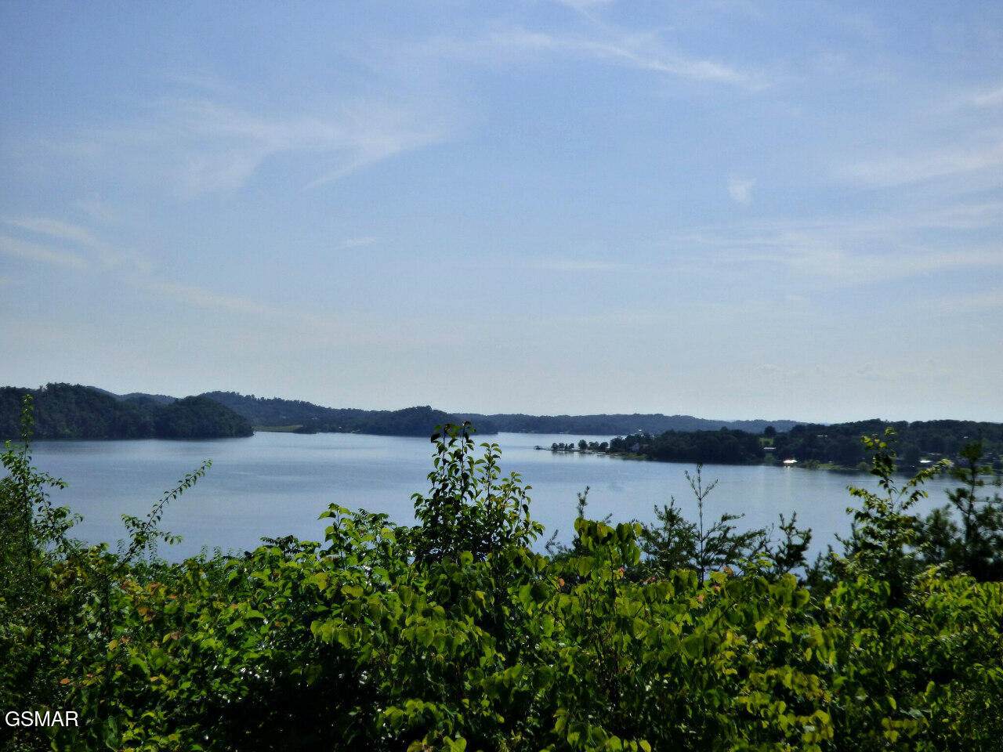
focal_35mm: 43
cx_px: 502
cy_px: 376
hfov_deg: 43.9
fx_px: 1246
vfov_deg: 33.6
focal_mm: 7.37
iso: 160
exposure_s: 1/1600
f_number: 5.6
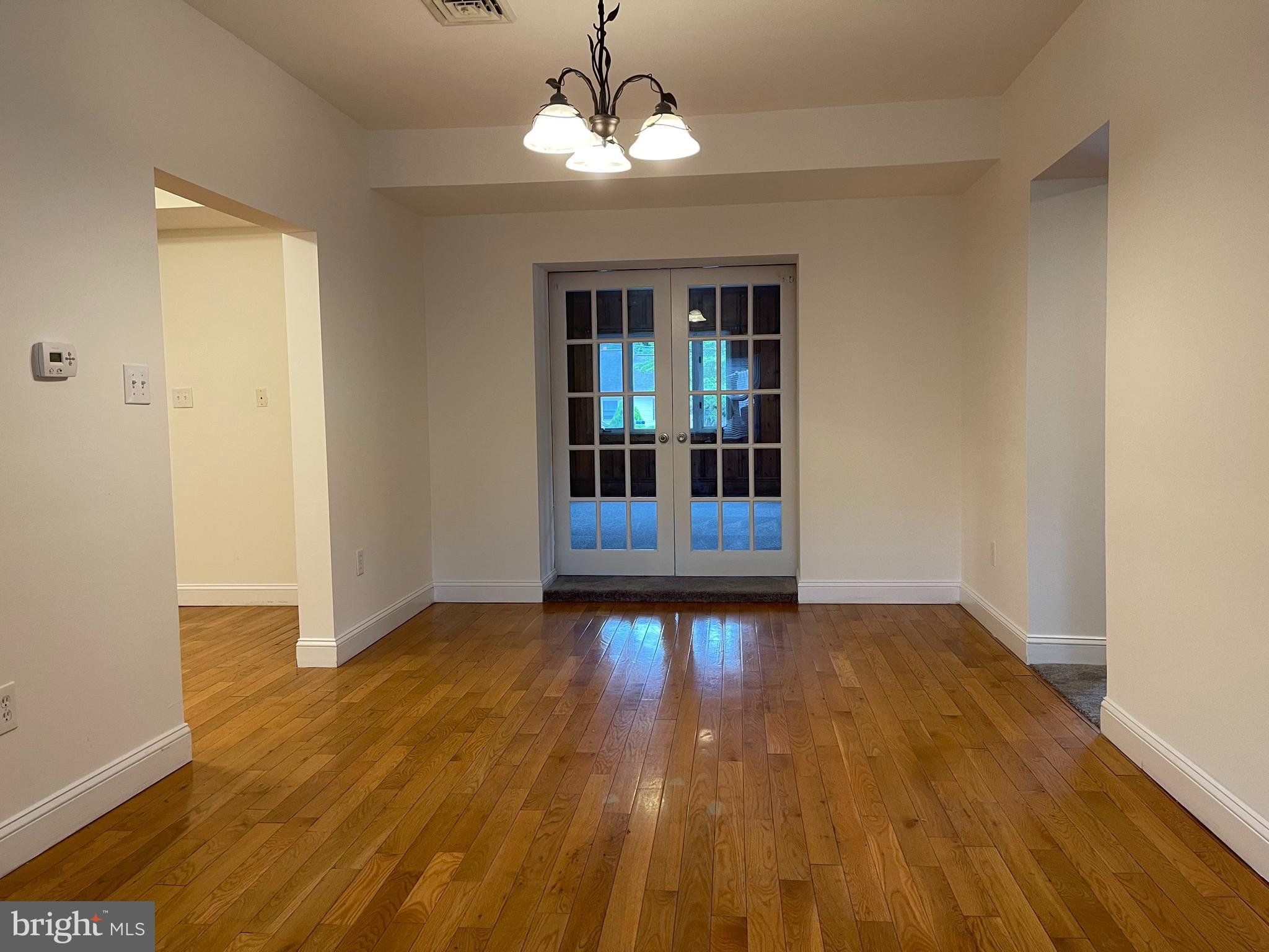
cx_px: 634
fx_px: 953
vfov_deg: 53.1
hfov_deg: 67.3
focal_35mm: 26
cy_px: 476
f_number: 1.6
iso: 125
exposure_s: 1/60
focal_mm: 5.1
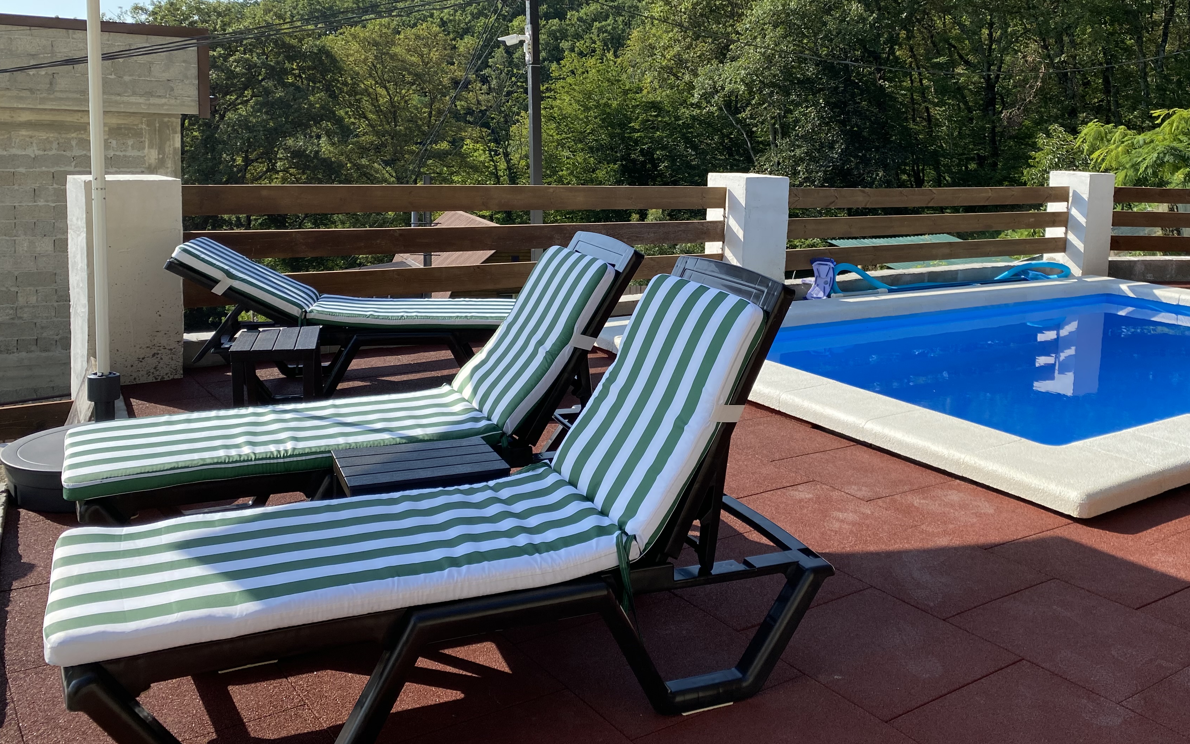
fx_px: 1070
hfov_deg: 57.8
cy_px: 240
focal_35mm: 33
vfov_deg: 37.8
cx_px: 694
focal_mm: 4.25
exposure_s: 1/2066
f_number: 1.8
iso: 32
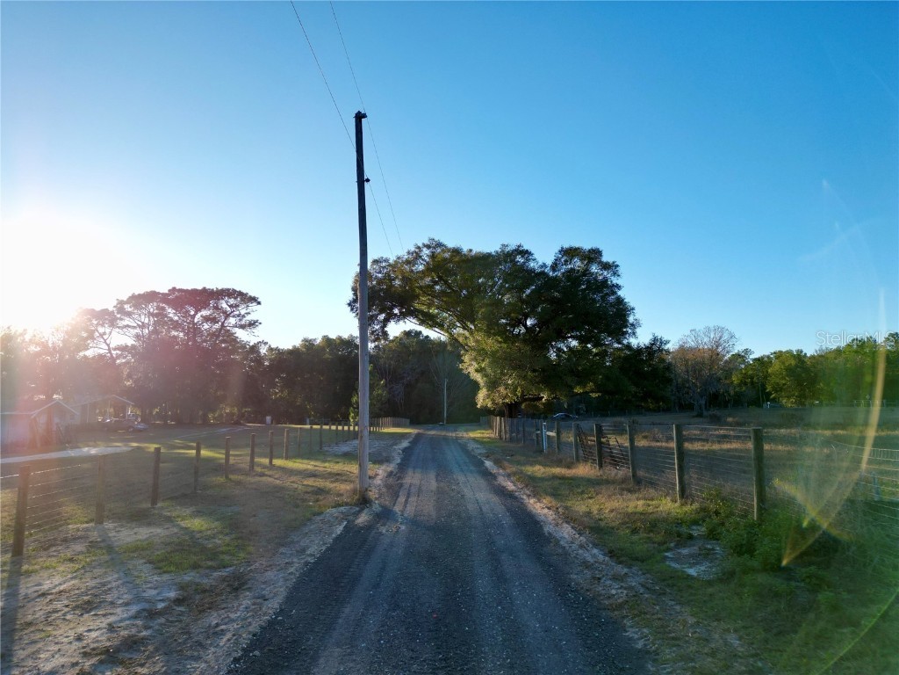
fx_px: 623
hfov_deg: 71.6
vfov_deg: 56.8
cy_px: 338
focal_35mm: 24
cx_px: 450
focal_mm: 6.72
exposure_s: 1/1600
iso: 100
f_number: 1.7
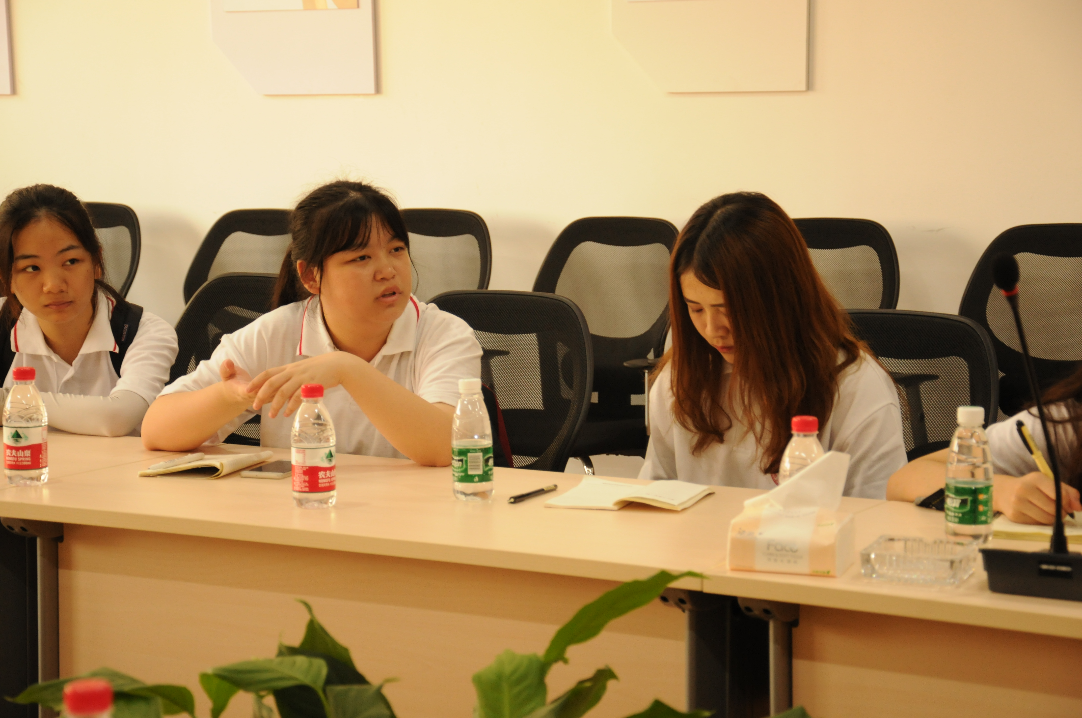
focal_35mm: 78
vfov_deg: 17.4
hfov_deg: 26.0
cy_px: 359
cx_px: 541
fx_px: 2341
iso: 800
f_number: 5
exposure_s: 1/30
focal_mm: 52
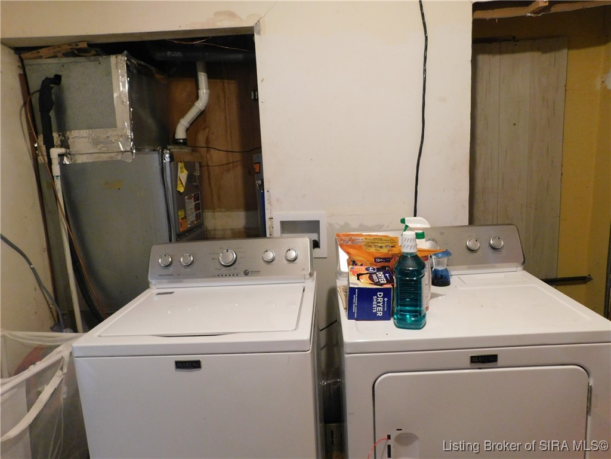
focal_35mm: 23
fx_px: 406
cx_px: 306
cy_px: 230
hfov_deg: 73.9
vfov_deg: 58.9
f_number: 3
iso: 400
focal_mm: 4
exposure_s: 1/8
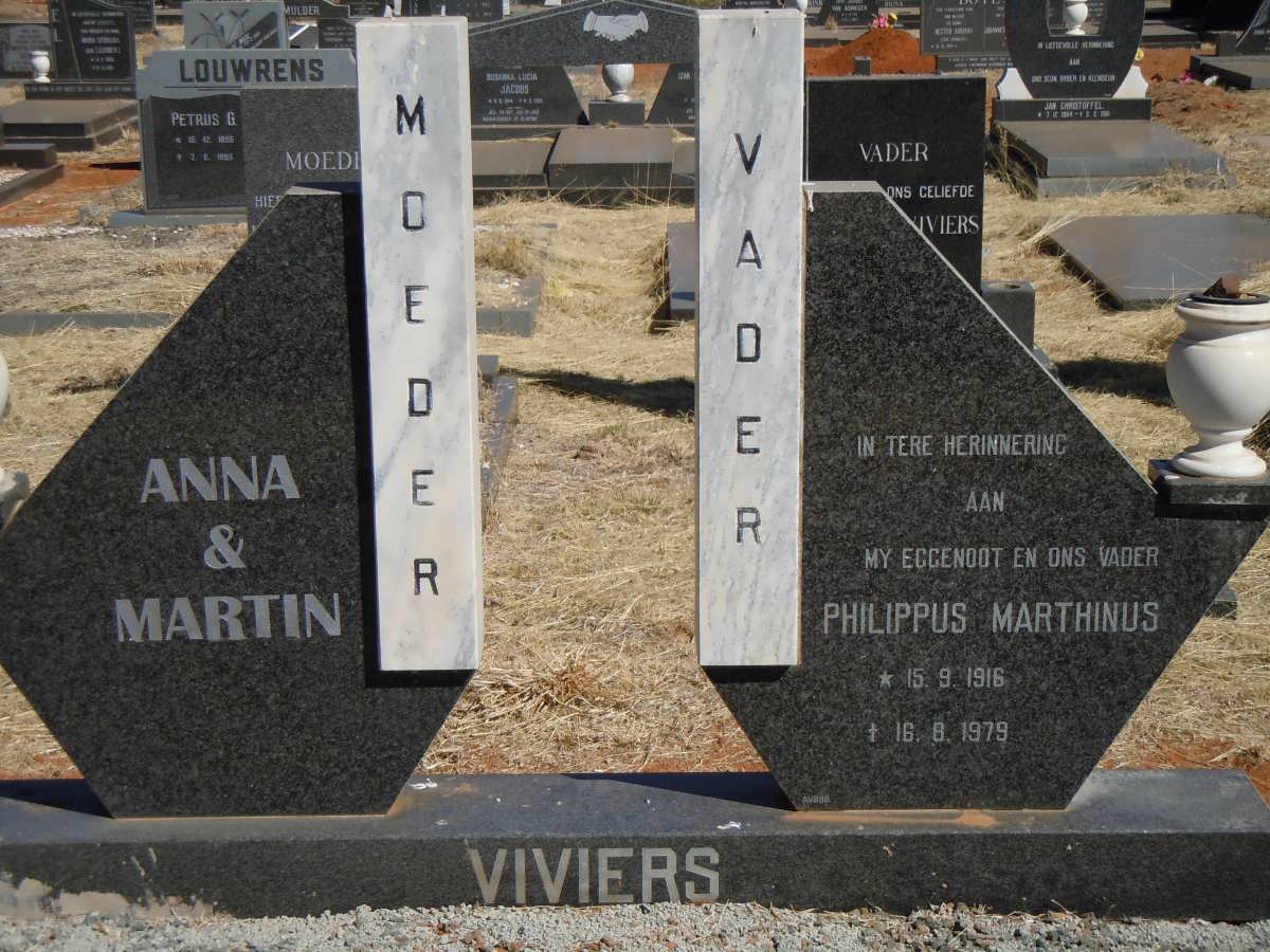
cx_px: 635
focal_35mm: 68
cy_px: 476
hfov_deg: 28.6
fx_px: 2495
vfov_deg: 21.6
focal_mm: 12.2
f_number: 8.2
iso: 200
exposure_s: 1/500
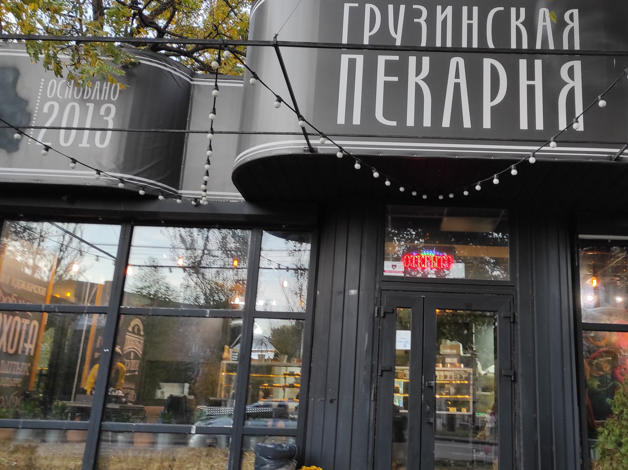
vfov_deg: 41.7
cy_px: 246
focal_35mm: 34
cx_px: 393
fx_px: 616
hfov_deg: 53.4
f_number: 1.89
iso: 143
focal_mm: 5.43
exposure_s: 1/50
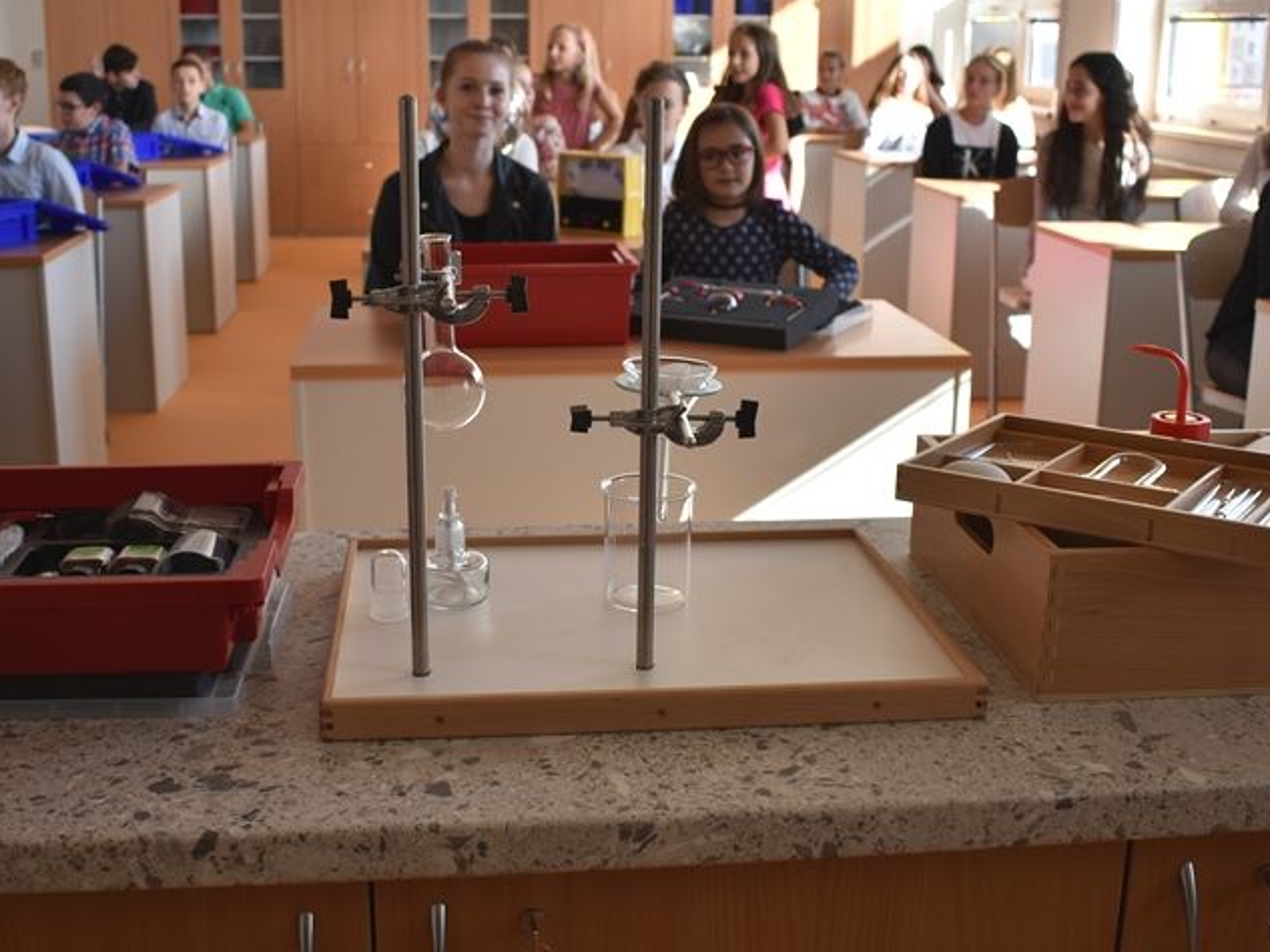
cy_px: 452
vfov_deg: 34.4
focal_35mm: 42
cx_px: 576
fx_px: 1541
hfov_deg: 44.7
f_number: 4
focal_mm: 18
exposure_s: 1/60
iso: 100
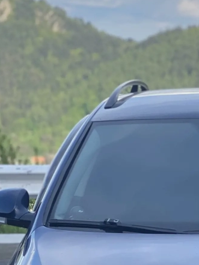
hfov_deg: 9.3
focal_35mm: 157
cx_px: 254
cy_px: 251
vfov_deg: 12.5
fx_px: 1205
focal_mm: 6
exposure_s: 1/564
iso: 20
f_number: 2
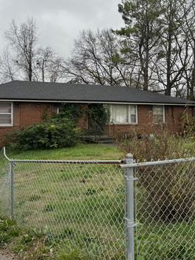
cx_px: 88
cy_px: 89
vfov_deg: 44.2
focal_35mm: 42
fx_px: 315
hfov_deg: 34.4
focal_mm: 5.1
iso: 50
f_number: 1.6
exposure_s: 1/563
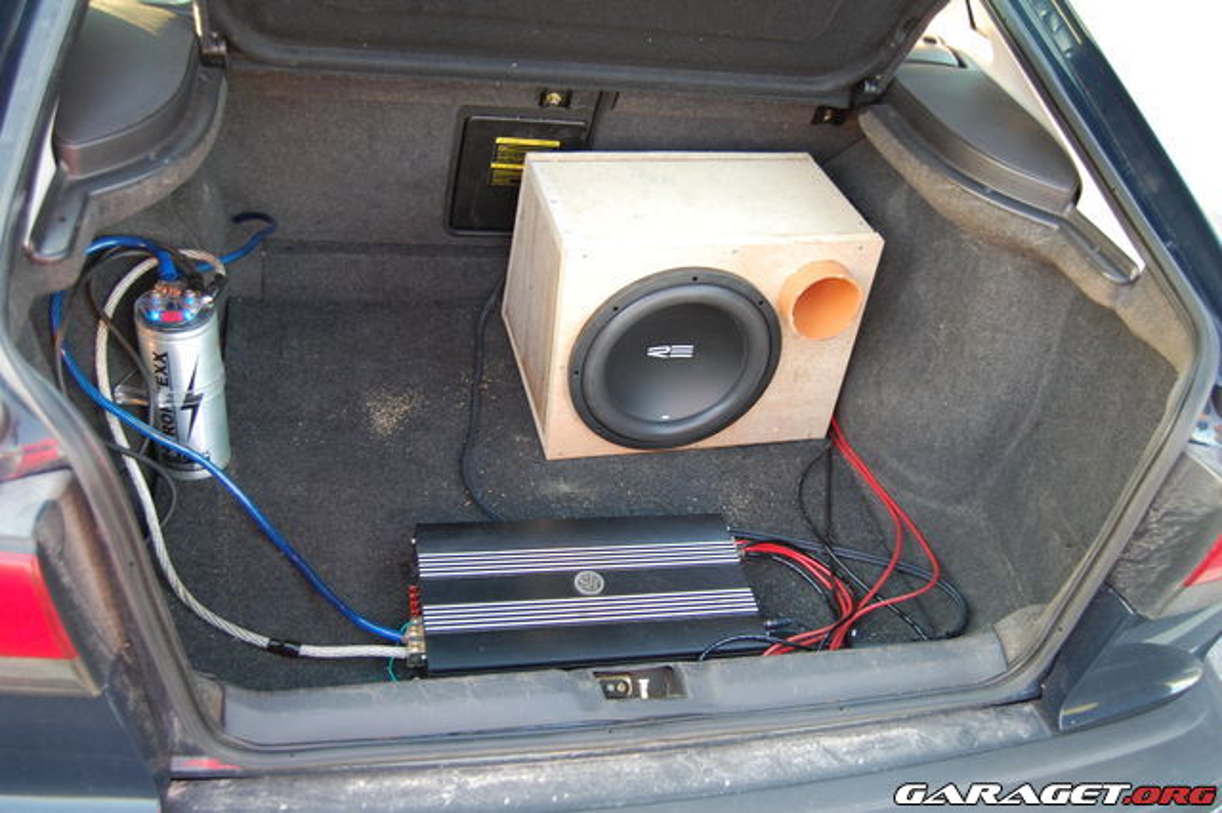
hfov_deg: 57.2
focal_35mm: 33
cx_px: 611
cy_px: 406
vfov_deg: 39.9
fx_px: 1120
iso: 400
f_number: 3.8
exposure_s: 1/40
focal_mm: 22
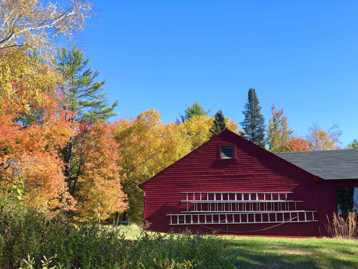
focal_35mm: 57
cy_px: 134
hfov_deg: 33.8
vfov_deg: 25.7
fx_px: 589
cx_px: 179
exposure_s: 1/358
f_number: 2.8
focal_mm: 6.6
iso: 20
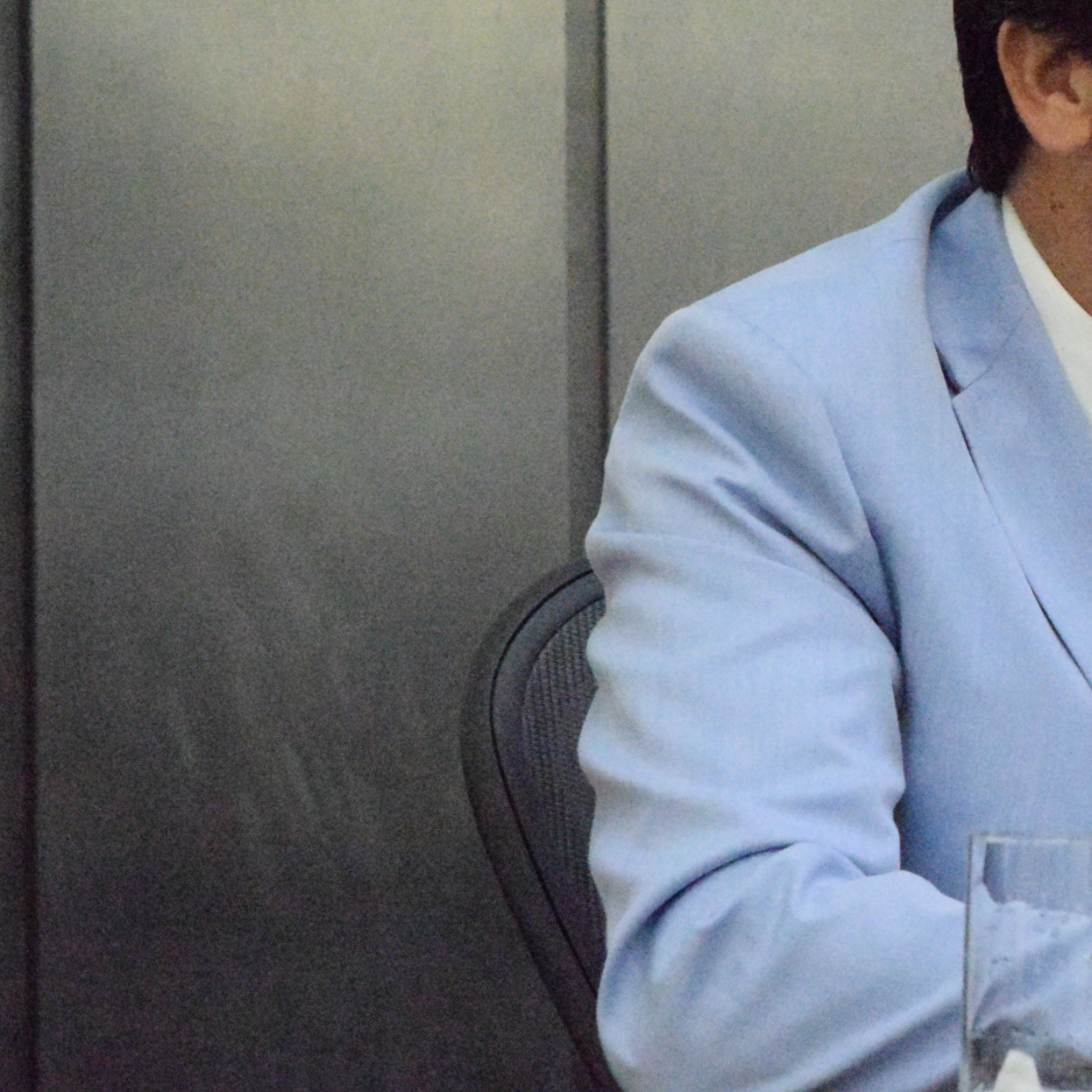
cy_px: 409
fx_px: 12028
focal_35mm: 337
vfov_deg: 5.2
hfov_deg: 5.2
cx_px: 1234
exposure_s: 1/400
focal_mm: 110
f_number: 8
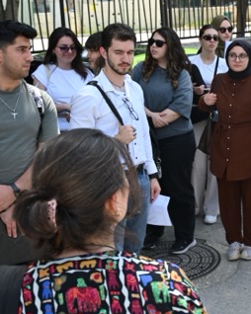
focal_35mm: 68
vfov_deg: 27.8
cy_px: 118
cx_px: 254
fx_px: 632
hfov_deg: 21.6
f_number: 5.6
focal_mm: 36
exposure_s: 1/250
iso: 160
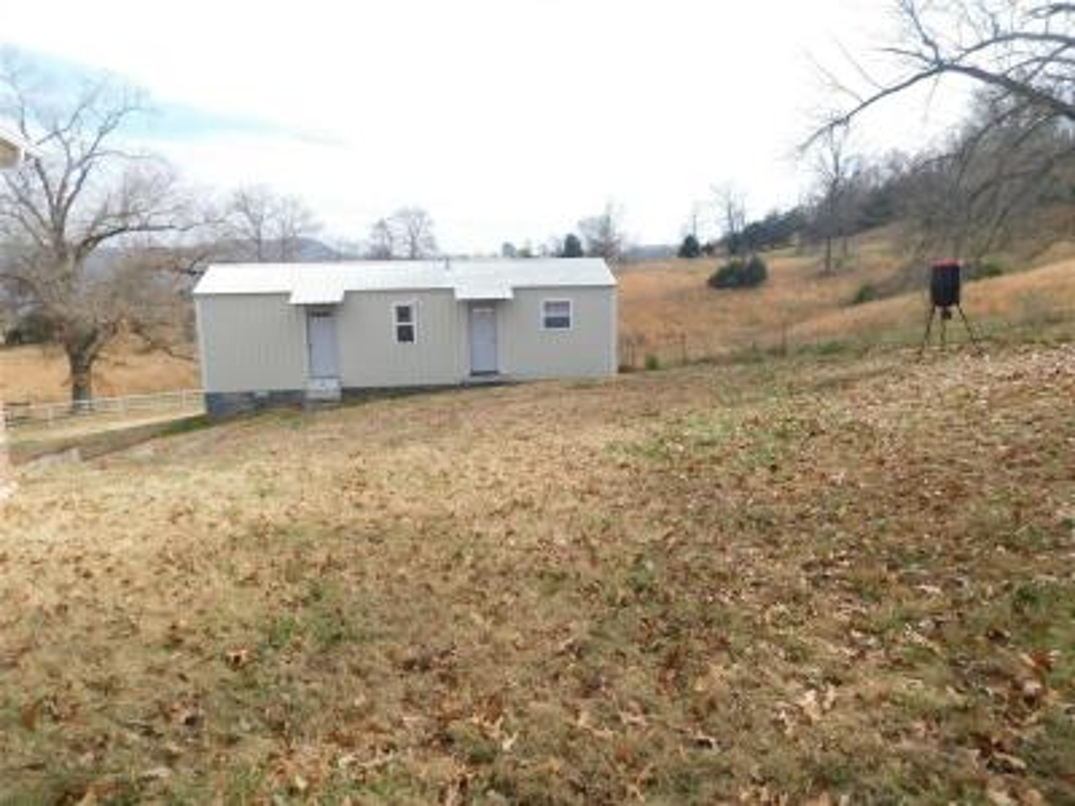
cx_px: 538
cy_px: 403
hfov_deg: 73.9
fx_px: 714
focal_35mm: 23
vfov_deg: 58.9
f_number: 3
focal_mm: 4
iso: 125
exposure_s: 1/800
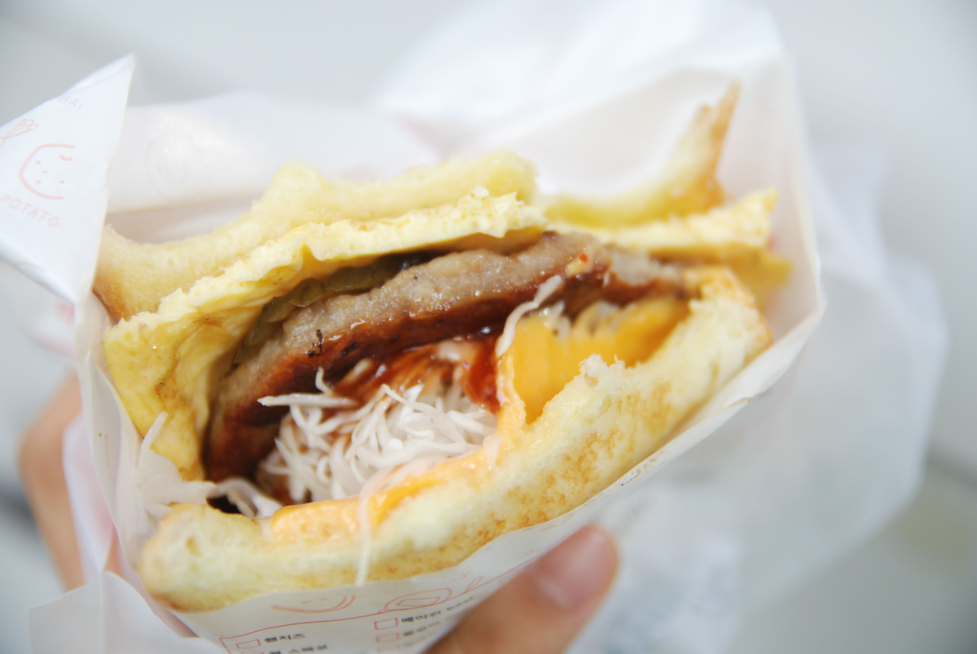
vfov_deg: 22.7
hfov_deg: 33.4
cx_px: 488
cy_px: 327
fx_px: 1630
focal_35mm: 60
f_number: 2.8
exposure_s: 1/60
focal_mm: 40
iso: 320
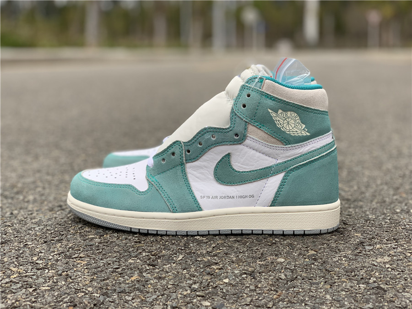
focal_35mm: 52
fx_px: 619
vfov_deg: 28.0
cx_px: 206
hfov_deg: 36.8
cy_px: 154
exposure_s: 1/122
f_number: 2.4
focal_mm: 6
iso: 32
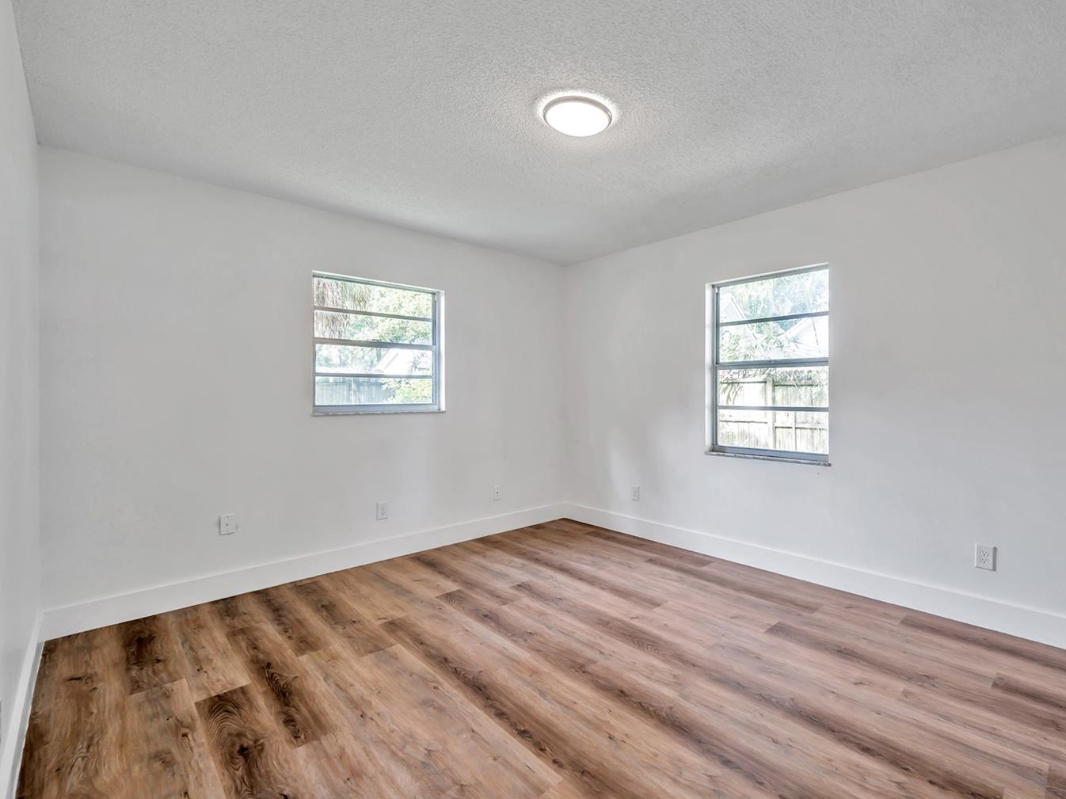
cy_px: 387
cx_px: 627
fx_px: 493
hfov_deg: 93.5
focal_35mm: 16
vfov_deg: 78.1
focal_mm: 14
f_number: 7.1
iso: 80
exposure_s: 1/6
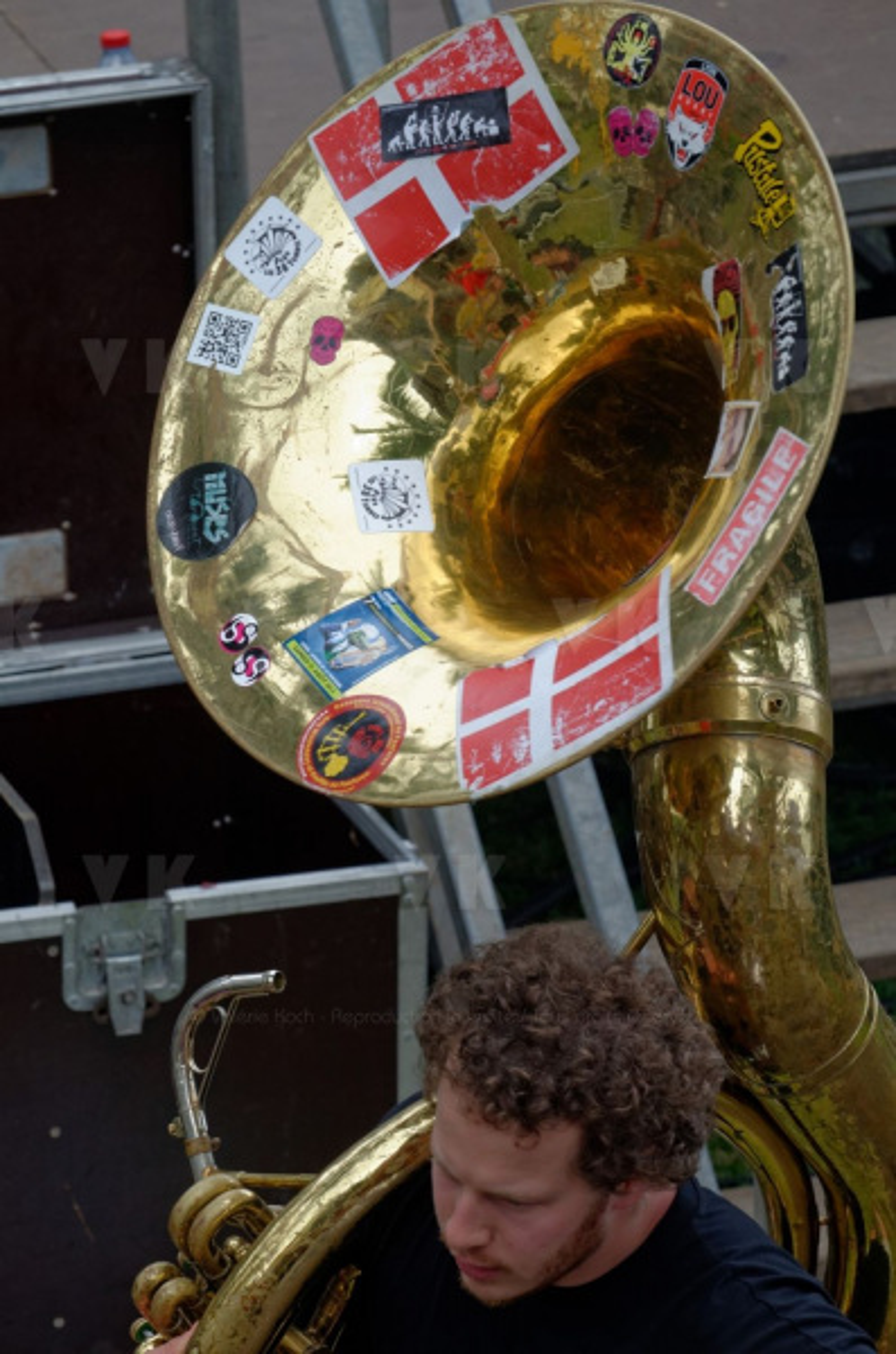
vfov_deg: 8.1
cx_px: 448
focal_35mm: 255
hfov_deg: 5.4
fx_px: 9569
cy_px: 677
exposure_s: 1/160
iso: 250
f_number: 8
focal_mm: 170
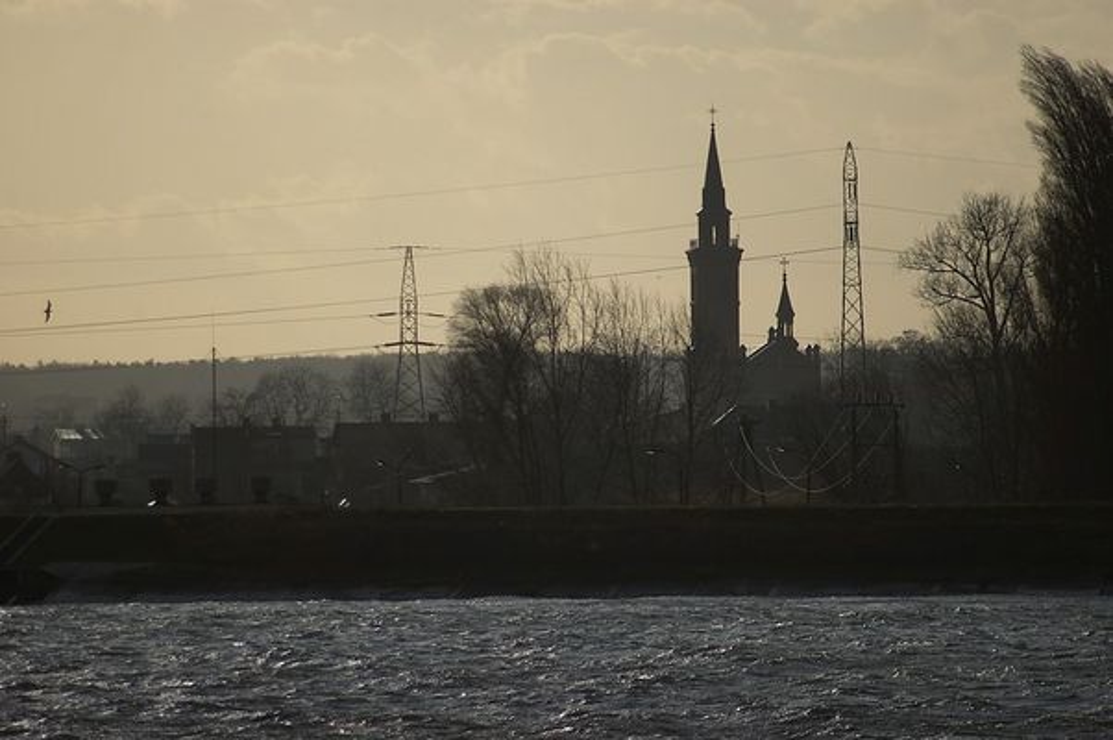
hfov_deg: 4.6
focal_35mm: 450
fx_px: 13897
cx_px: 556
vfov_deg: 3.0
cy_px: 370
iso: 250
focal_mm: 300
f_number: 5.6
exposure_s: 1/2000
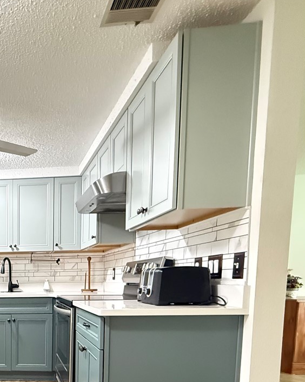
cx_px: -26
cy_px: 318
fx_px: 350
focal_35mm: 31
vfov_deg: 52.6
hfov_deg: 39.2
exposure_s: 1/40
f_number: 2.2
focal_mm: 2.22
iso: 1250
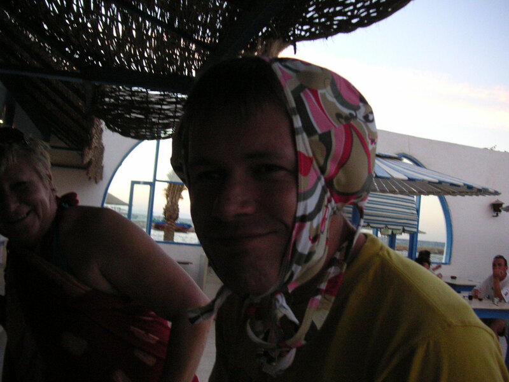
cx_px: 254
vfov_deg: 38.7
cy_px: 191
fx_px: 544
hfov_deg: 50.1
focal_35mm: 37
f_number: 2.8
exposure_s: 1/45
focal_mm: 6.1
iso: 125
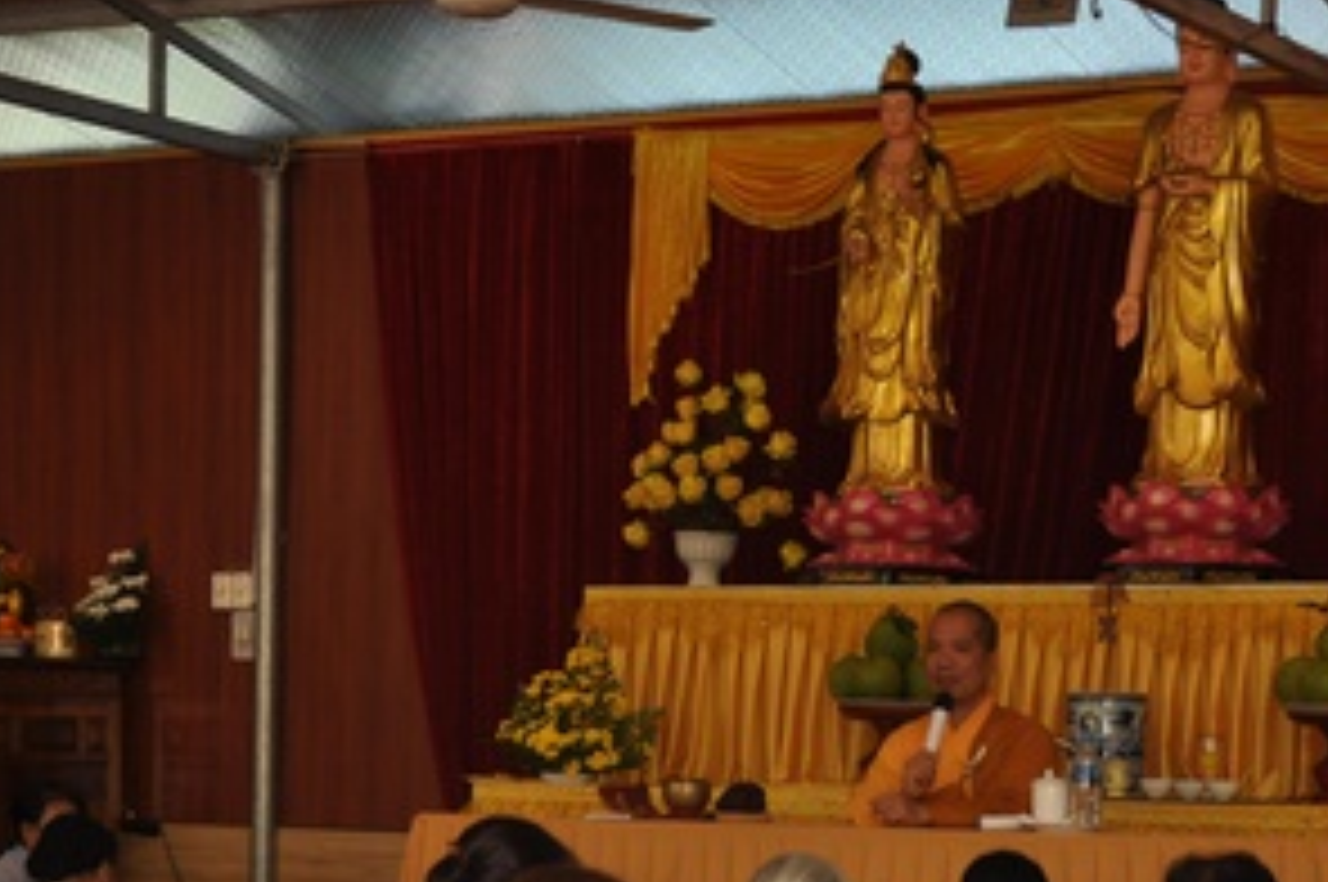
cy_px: 904
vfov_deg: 13.6
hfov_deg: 20.6
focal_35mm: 99
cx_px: 707
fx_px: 3648
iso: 250
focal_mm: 30
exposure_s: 1/160
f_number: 4.2
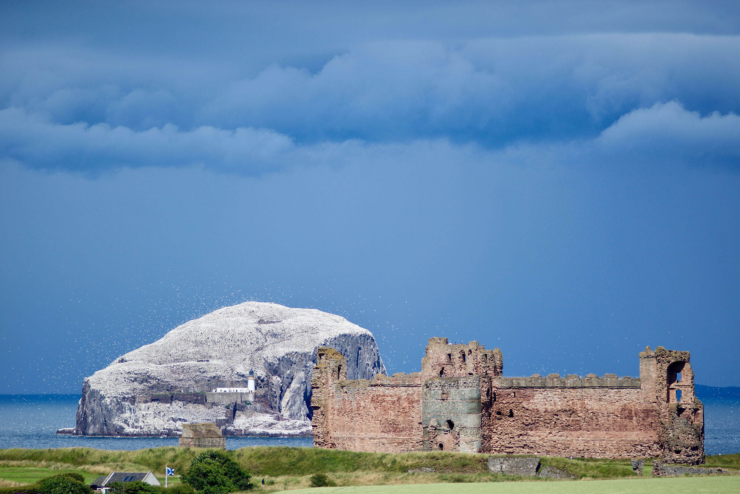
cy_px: 247
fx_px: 3701
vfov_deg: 7.6
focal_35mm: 180
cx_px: 370
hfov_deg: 11.4
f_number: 2.8
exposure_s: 1/3200
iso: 100
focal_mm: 180
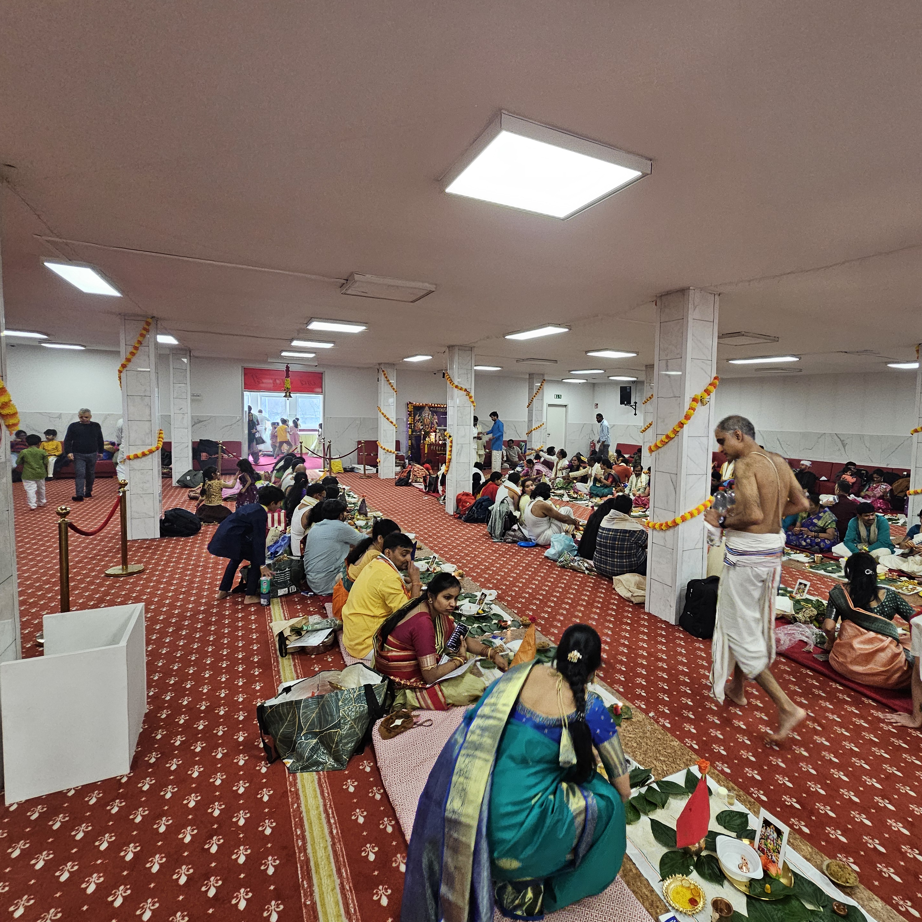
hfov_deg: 86.7
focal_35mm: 16
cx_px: 536
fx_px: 482
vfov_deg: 87.4
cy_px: 453
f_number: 2.2
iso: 250
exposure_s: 1/71
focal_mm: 2.2
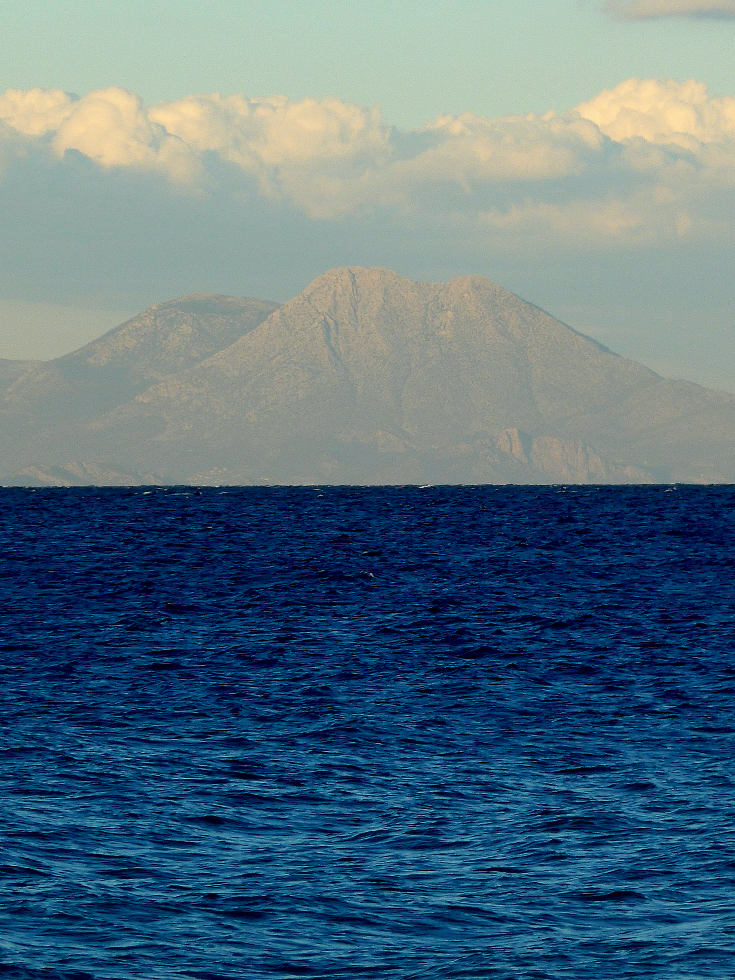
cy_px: 490
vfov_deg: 5.3
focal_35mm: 377
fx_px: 10673
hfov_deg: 3.9
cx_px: 368
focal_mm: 42.8
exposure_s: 1/200
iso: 80
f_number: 5.9
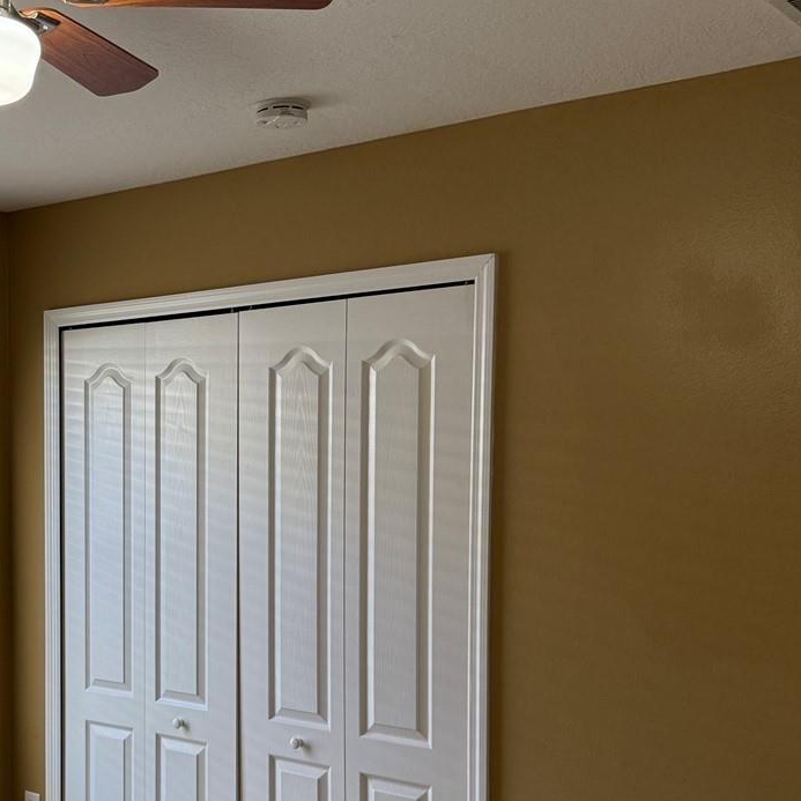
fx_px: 1283
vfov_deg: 34.4
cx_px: 99
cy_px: 517
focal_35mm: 49
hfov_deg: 33.1
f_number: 1.78
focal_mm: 6.76
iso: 200
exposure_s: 1/158
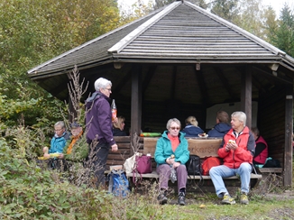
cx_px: 171
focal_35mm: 43
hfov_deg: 43.7
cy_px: 143
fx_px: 365
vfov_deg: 33.3
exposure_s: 1/125
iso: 160
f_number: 4.5
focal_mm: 14
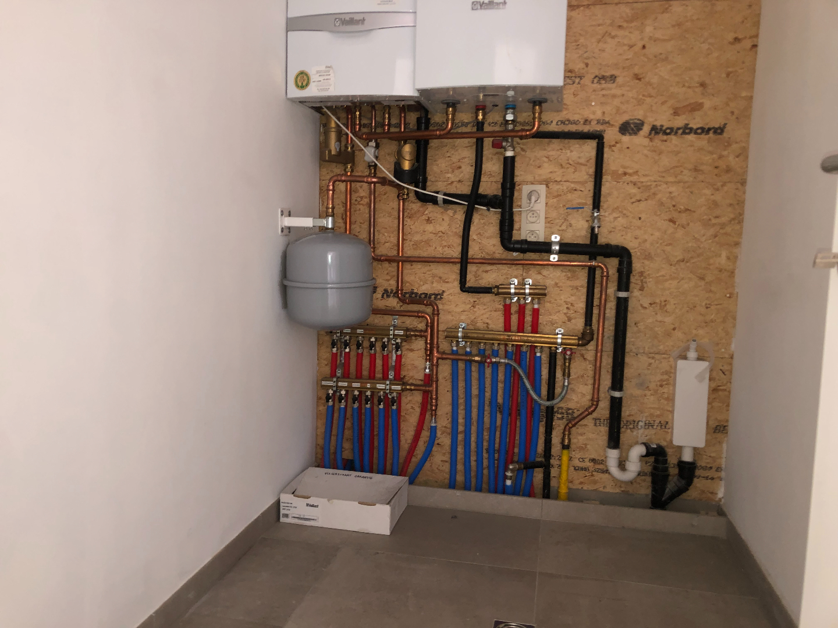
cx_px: 419
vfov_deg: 49.7
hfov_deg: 63.4
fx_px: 678
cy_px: 314
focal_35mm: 28
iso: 80
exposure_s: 1/9
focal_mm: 3.99
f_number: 1.8
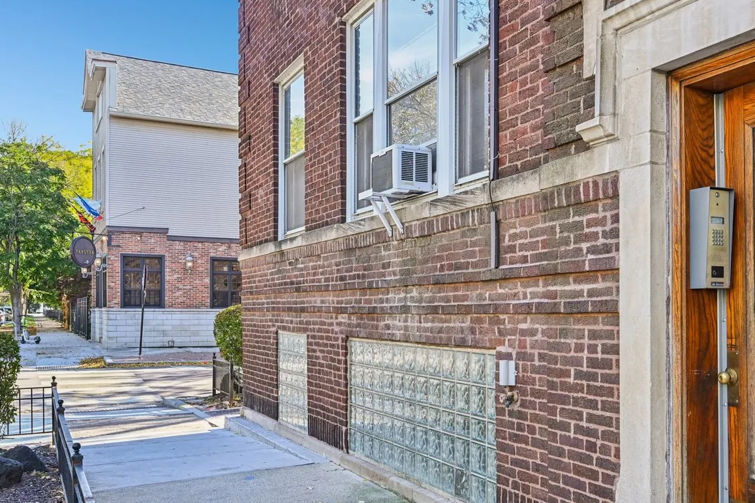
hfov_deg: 52.7
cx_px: 487
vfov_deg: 36.9
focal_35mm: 36
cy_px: 315
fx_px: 749
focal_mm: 25.5
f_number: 8
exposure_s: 1/200
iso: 800
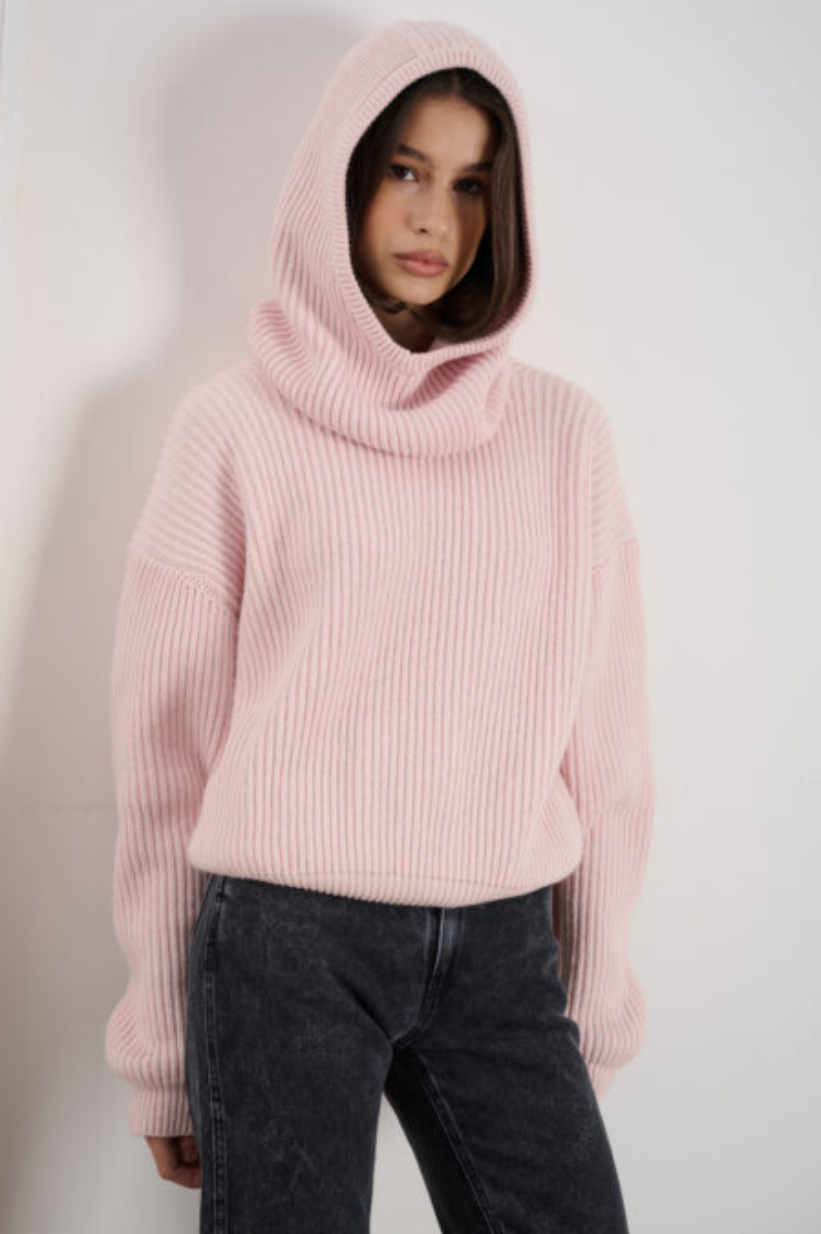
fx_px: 2056
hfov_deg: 22.6
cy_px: 601
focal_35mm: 60
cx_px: 396
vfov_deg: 33.4
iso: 125
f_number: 8
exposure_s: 1/160
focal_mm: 57
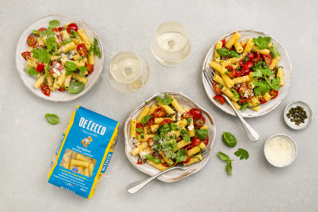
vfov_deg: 27.0
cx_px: 159
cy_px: 106
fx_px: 442
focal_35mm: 50
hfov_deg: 39.6
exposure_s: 1/60
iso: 800
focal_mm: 50
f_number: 5.6
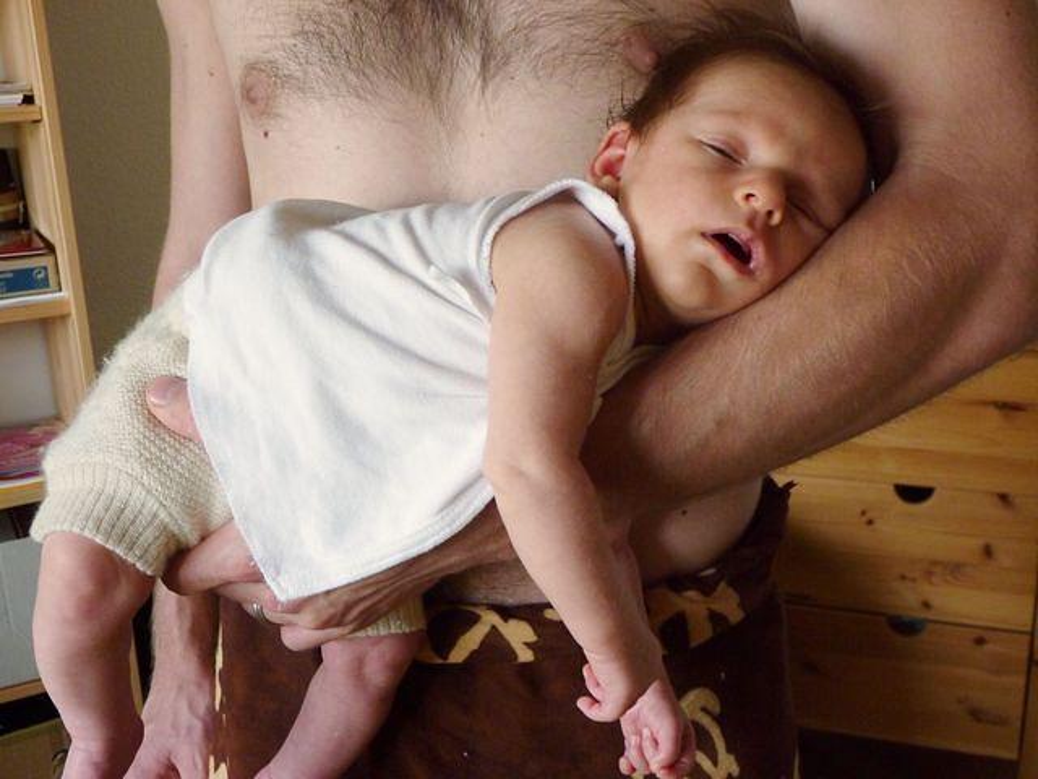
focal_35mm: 41
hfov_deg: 45.8
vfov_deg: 35.1
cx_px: 519
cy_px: 390
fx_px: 1229
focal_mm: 7.4
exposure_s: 1/40
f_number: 4.2
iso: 200
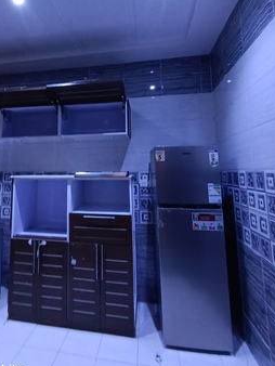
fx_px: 243
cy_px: 141
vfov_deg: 72.9
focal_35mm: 23
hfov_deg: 57.7
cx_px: 94
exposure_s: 1/30
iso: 1810
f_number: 2.2
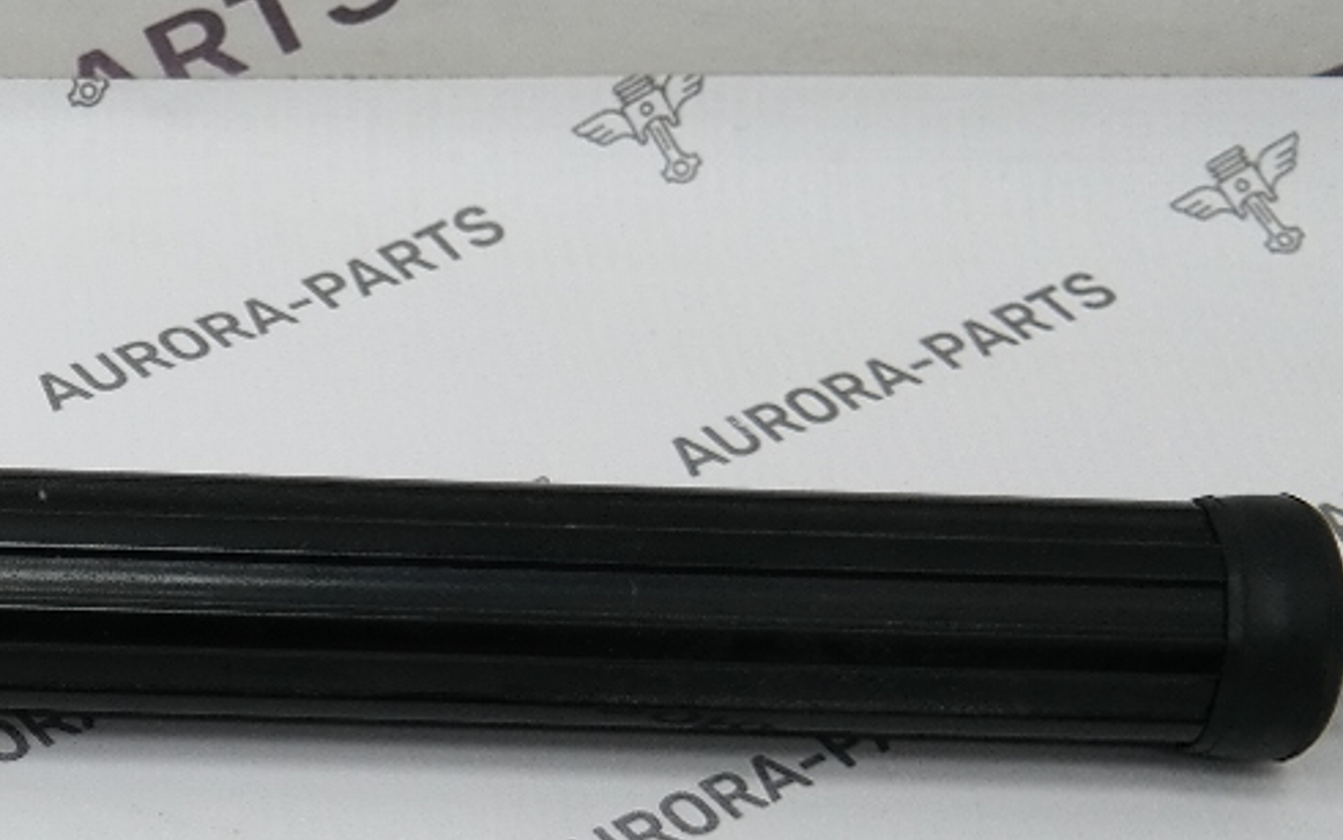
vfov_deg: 10.2
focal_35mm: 129
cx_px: -569
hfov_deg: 15.2
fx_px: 4722
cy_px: 547
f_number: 4
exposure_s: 1/100
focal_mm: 24
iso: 200
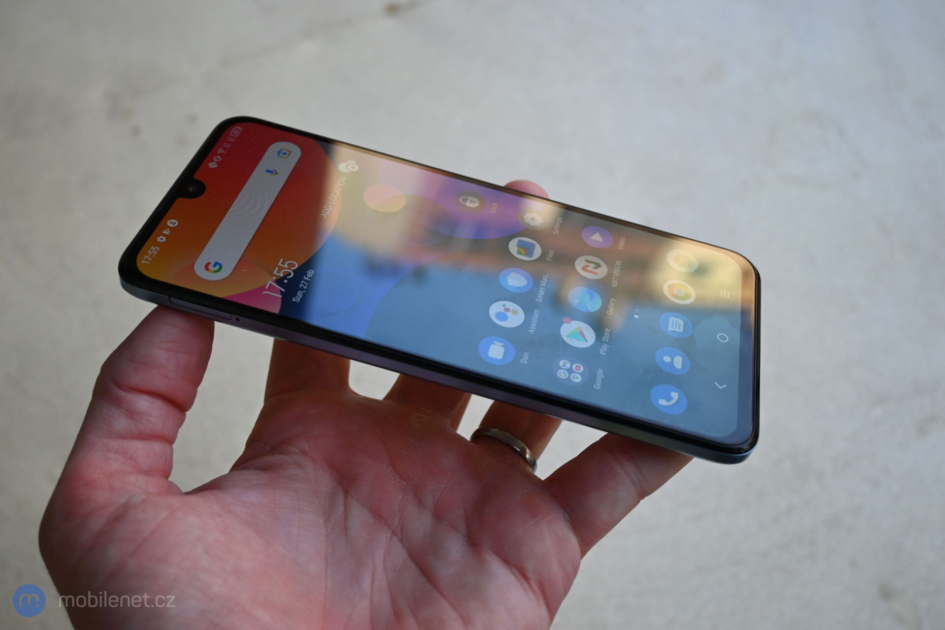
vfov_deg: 38.4
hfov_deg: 55.1
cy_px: 315
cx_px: 472
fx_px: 906
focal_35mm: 34
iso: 320
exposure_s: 1/250
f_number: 4.2
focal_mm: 23
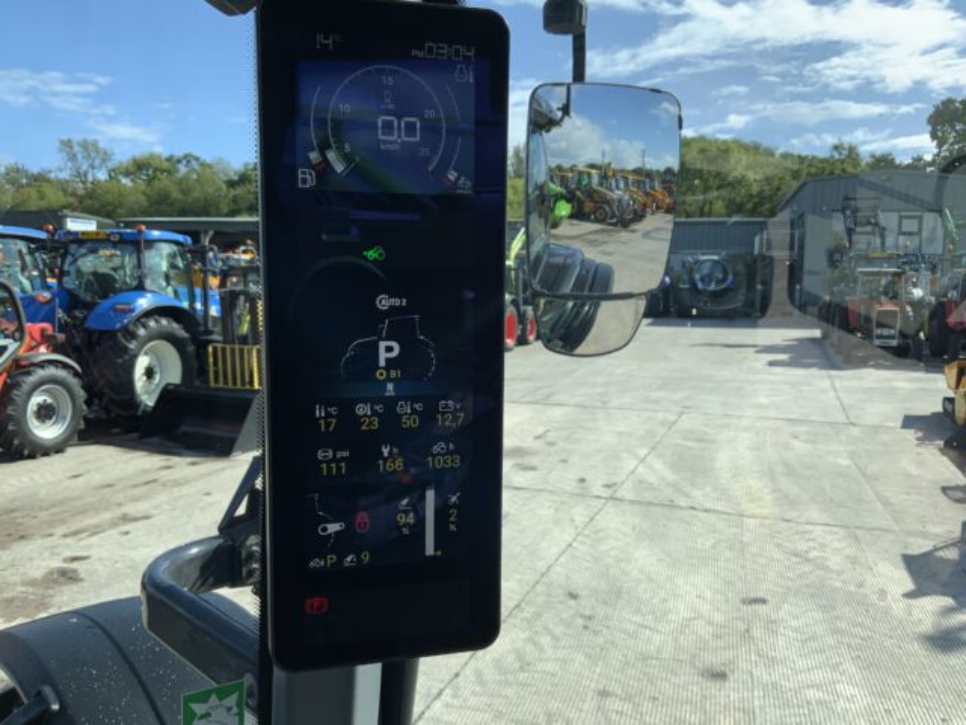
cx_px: 483
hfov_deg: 61.7
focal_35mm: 29
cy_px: 362
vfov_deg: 48.2
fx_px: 809
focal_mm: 3
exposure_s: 1/1055
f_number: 1.8
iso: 16
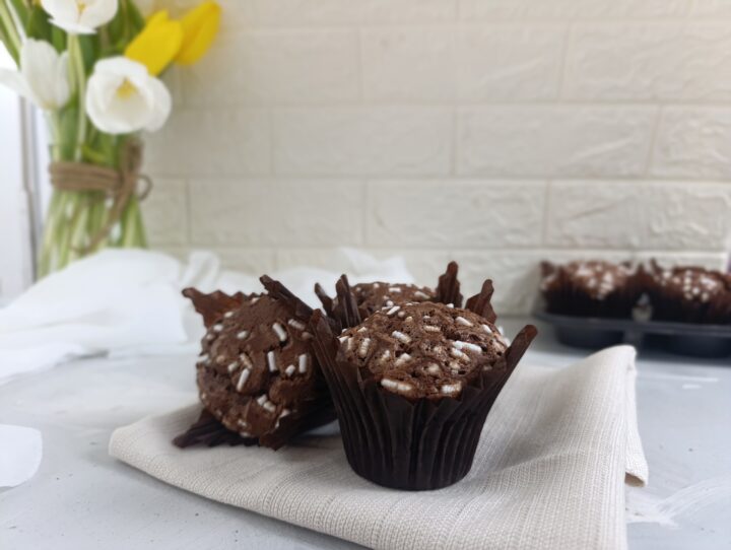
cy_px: 275
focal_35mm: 23
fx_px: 486
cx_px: 366
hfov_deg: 73.9
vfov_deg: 59.0
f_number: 1.6
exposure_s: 1/100
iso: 400
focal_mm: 6.14
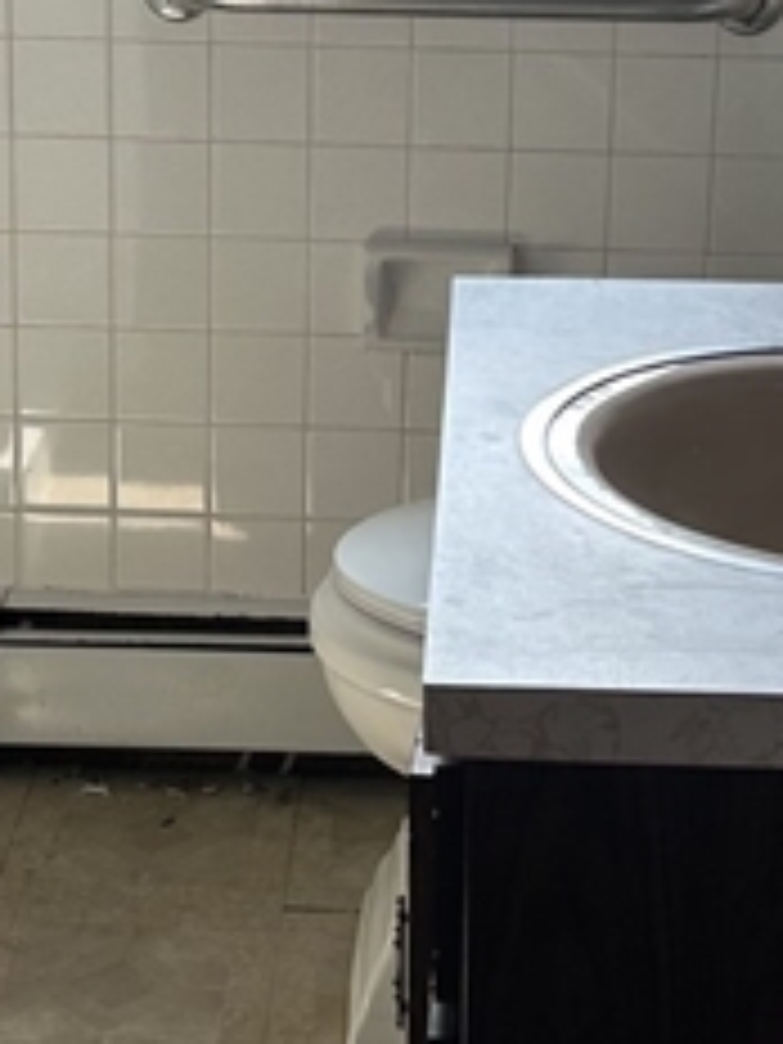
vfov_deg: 22.5
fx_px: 2594
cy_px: 216
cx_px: 351
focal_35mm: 86
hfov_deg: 17.2
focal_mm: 5.7
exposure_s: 1/121
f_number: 1.5
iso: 40
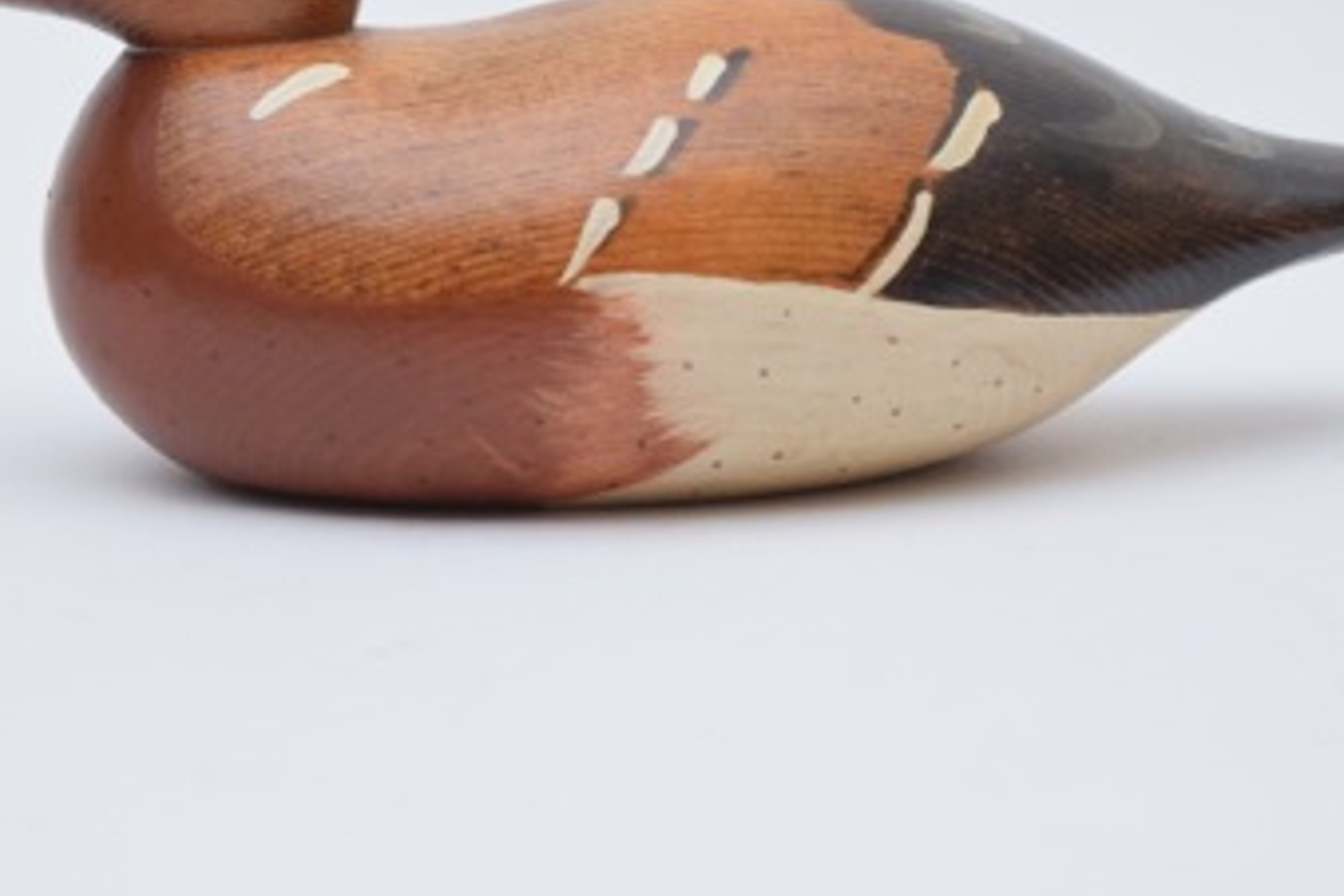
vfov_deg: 8.8
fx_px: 5821
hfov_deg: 13.2
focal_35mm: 156
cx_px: 504
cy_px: 161
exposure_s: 1/125
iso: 800
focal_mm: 55
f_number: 5.6
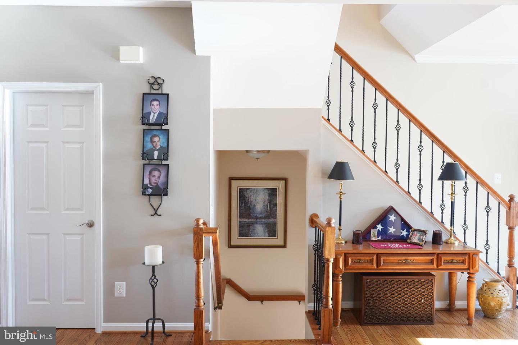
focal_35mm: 29
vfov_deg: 45.0
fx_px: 417
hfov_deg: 63.7
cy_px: 172
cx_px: 259
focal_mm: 29
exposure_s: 1/30
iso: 500
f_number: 3.5
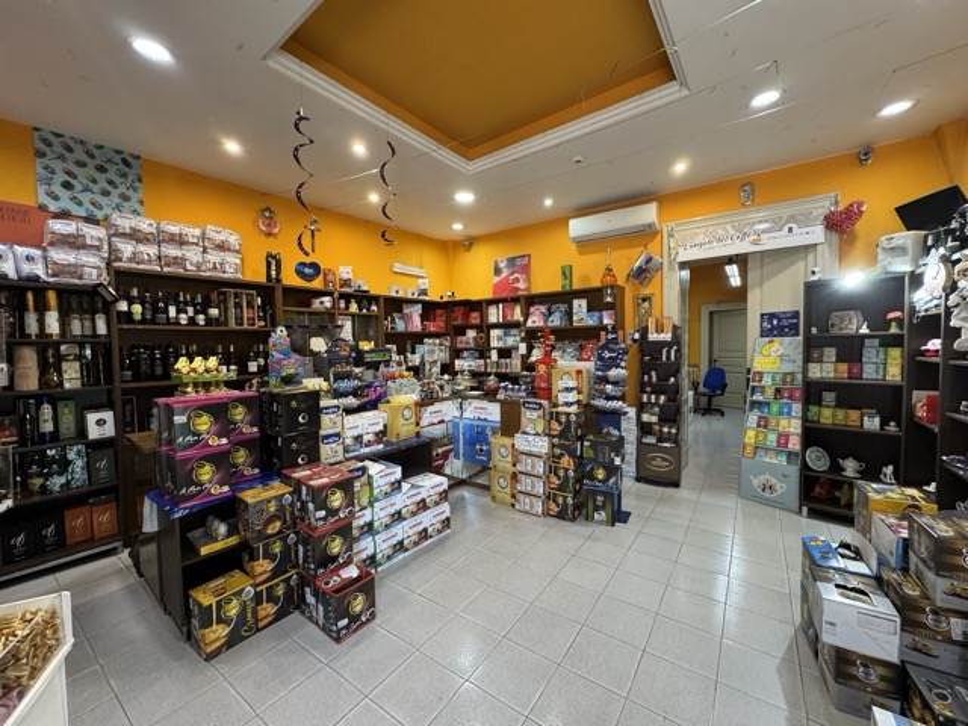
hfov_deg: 102.1
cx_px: 484
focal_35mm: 14
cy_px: 363
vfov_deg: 85.7
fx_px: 391
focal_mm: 2.22
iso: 200
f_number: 2.2
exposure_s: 1/50
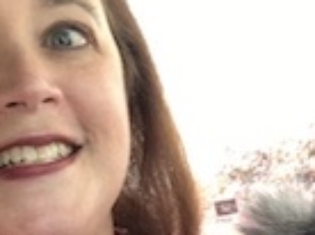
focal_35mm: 93
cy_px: 285
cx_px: 164
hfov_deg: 21.1
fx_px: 845
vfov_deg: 15.3
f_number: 2.2
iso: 64
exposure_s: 1/120
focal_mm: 2.87
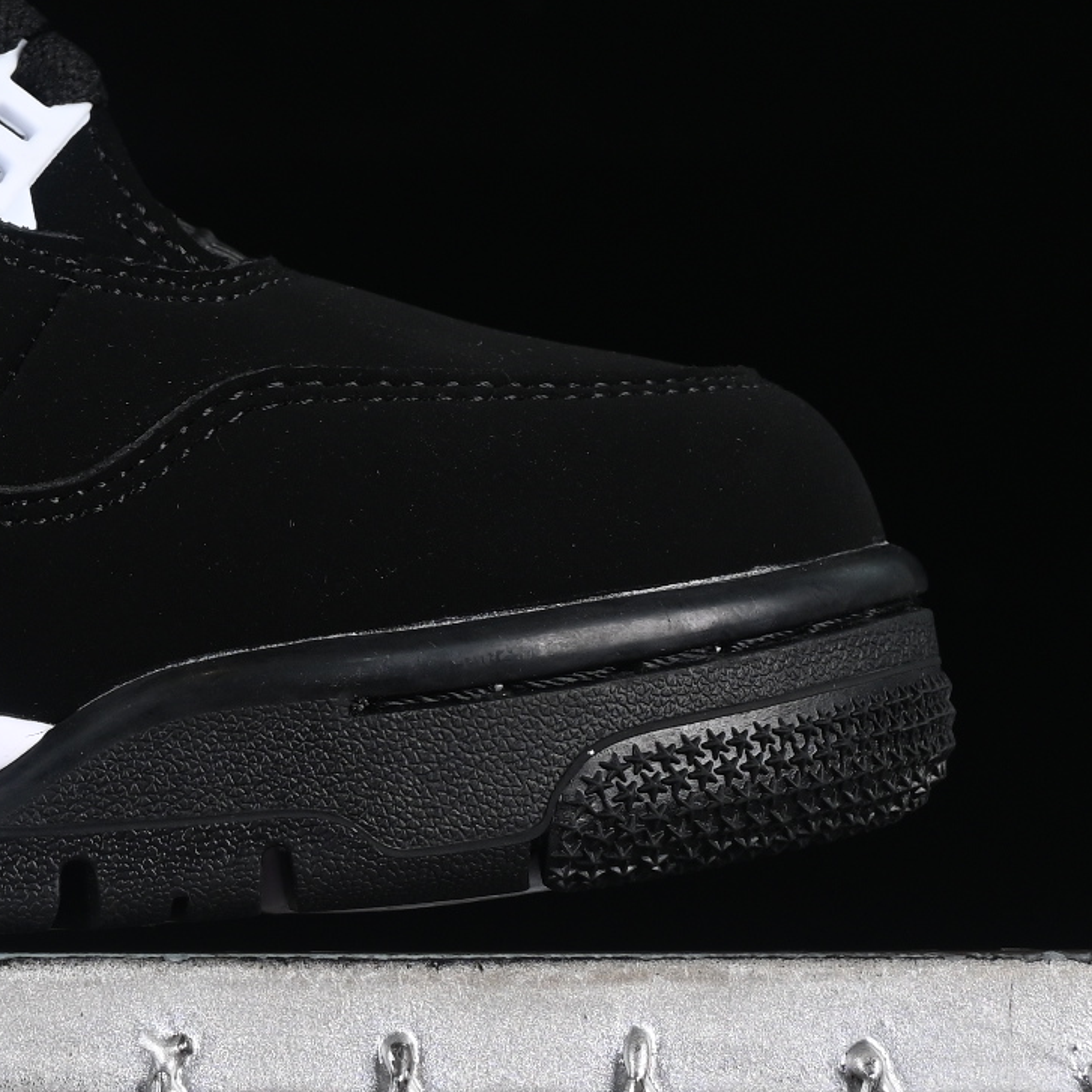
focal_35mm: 244
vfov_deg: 7.2
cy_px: 86
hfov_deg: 7.1
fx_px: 8708
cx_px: -574
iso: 160
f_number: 6.3
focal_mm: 50
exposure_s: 1/50
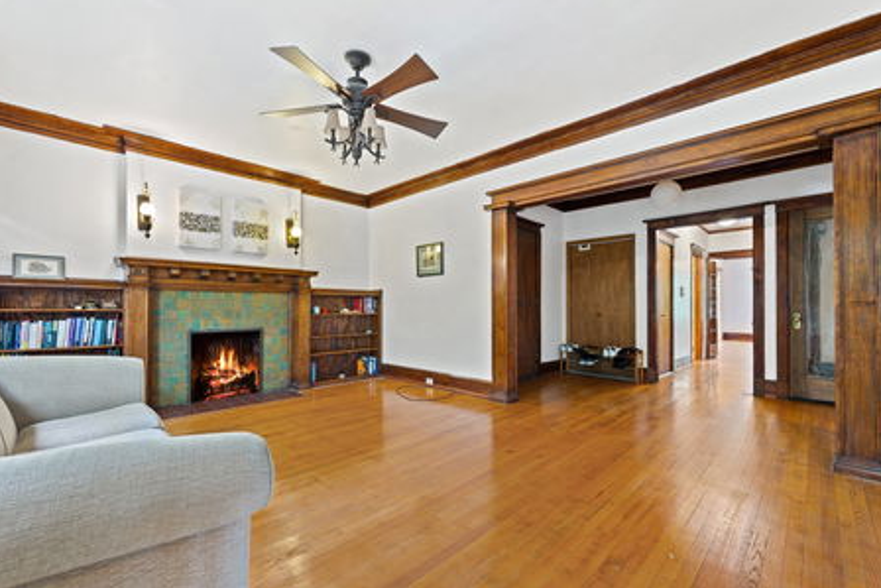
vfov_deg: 77.3
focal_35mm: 15
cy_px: 307
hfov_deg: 100.3
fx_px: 367
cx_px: 425
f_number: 9.5
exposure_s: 15
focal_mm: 14
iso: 200
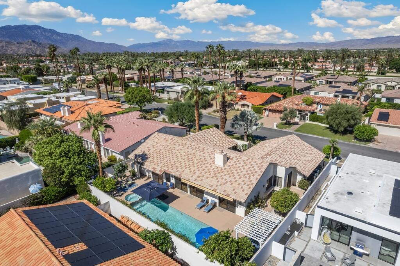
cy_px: 133
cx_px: 200
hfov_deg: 78.6
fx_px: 244
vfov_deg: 57.2
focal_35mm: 22
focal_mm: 8.38
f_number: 2.8
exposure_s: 1/5000
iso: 160
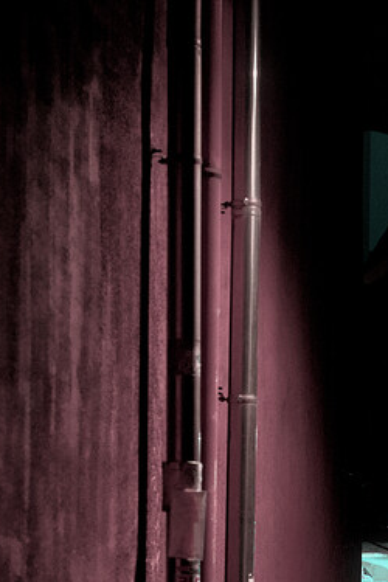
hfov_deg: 7.8
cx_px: 270
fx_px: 2858
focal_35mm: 177
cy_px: 652
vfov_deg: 11.4
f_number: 4
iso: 4000
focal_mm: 66.3
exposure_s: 1/160
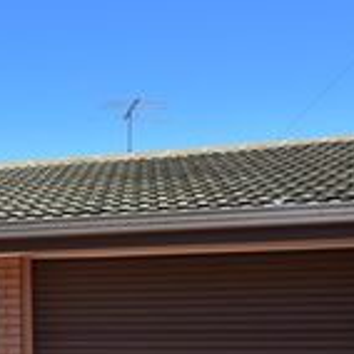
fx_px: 683
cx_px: -105
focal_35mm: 59
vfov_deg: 28.2
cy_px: 300
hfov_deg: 25.2
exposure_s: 1/400
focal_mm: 14
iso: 400
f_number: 11
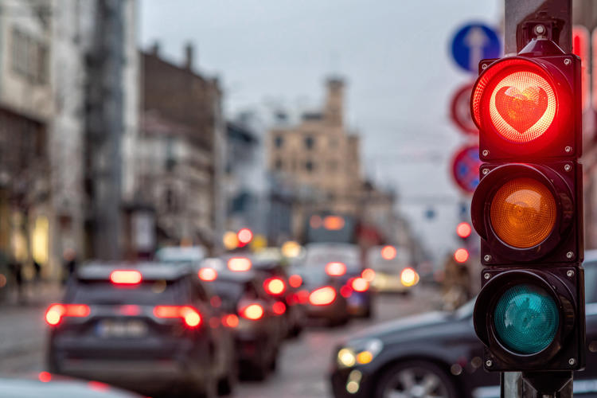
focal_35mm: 128
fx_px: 2114
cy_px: 199
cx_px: 298
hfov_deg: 16.1
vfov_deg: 10.8
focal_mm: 85
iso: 320
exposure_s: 1/80
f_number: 4.5
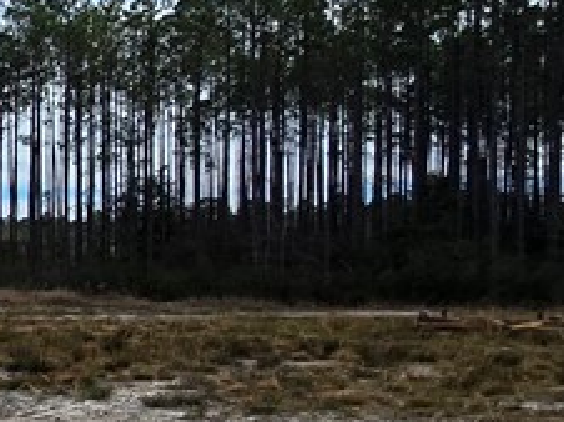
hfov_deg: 18.4
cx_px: -606
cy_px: 300
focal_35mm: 59
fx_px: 960
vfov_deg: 24.6
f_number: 2.2
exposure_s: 1/2828
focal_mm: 2.2
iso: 50
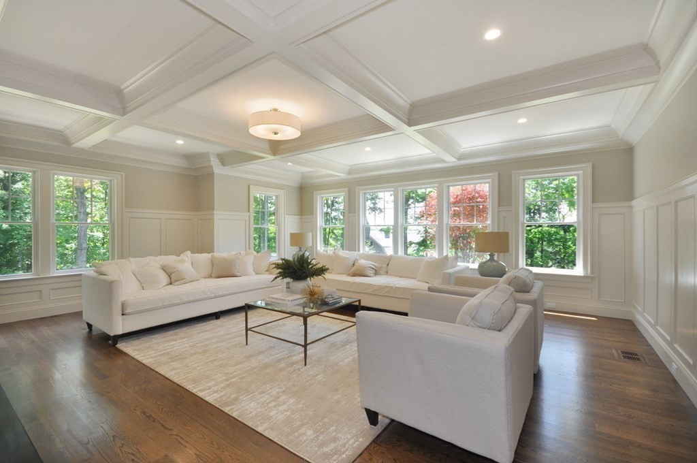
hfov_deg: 100.5
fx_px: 290
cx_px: 348
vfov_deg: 77.2
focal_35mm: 15
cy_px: 232
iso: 400
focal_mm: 10
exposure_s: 1/200
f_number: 5.6
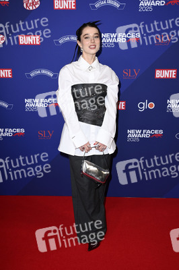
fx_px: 284
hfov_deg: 35.0
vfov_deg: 50.7
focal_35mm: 38
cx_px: 90
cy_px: 135
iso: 640
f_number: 5.6
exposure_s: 1/250
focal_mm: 38
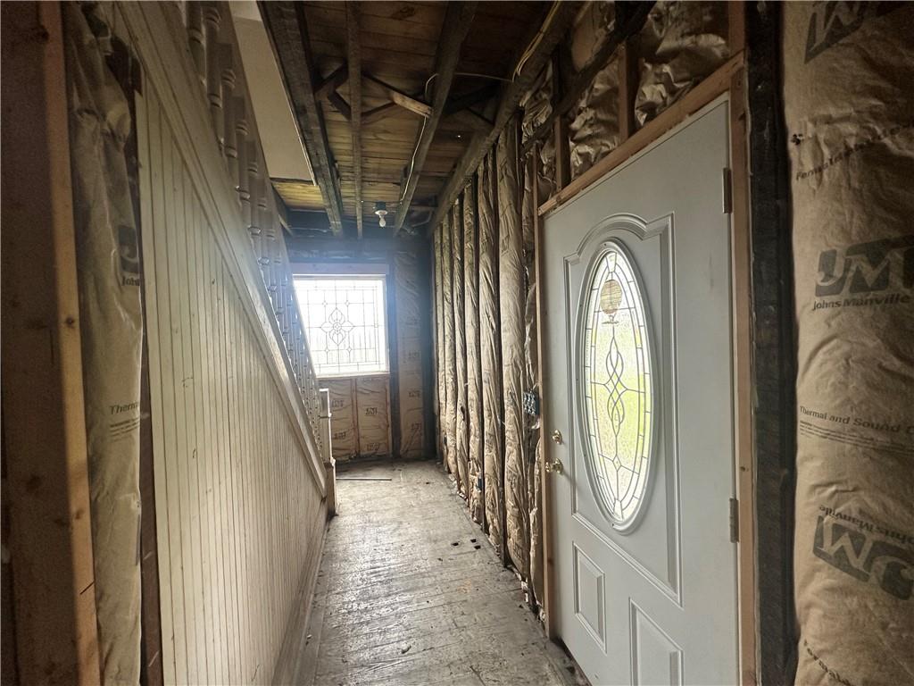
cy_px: 343
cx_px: 457
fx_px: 370
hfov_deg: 102.1
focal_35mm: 14
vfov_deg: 85.7
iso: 200
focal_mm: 2.22
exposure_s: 1/99
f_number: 2.2
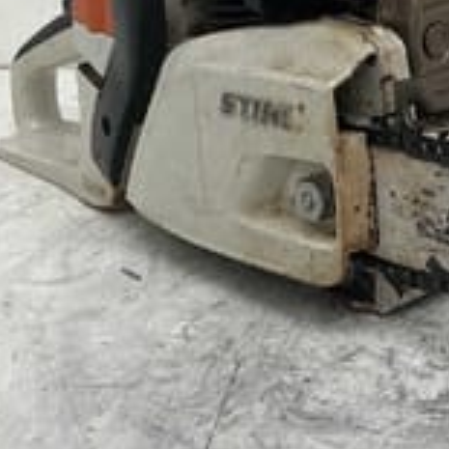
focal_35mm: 80
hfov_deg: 19.4
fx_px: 1174
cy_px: 77
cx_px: 640
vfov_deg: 21.3
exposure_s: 1/100
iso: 40
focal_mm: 3
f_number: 1.8
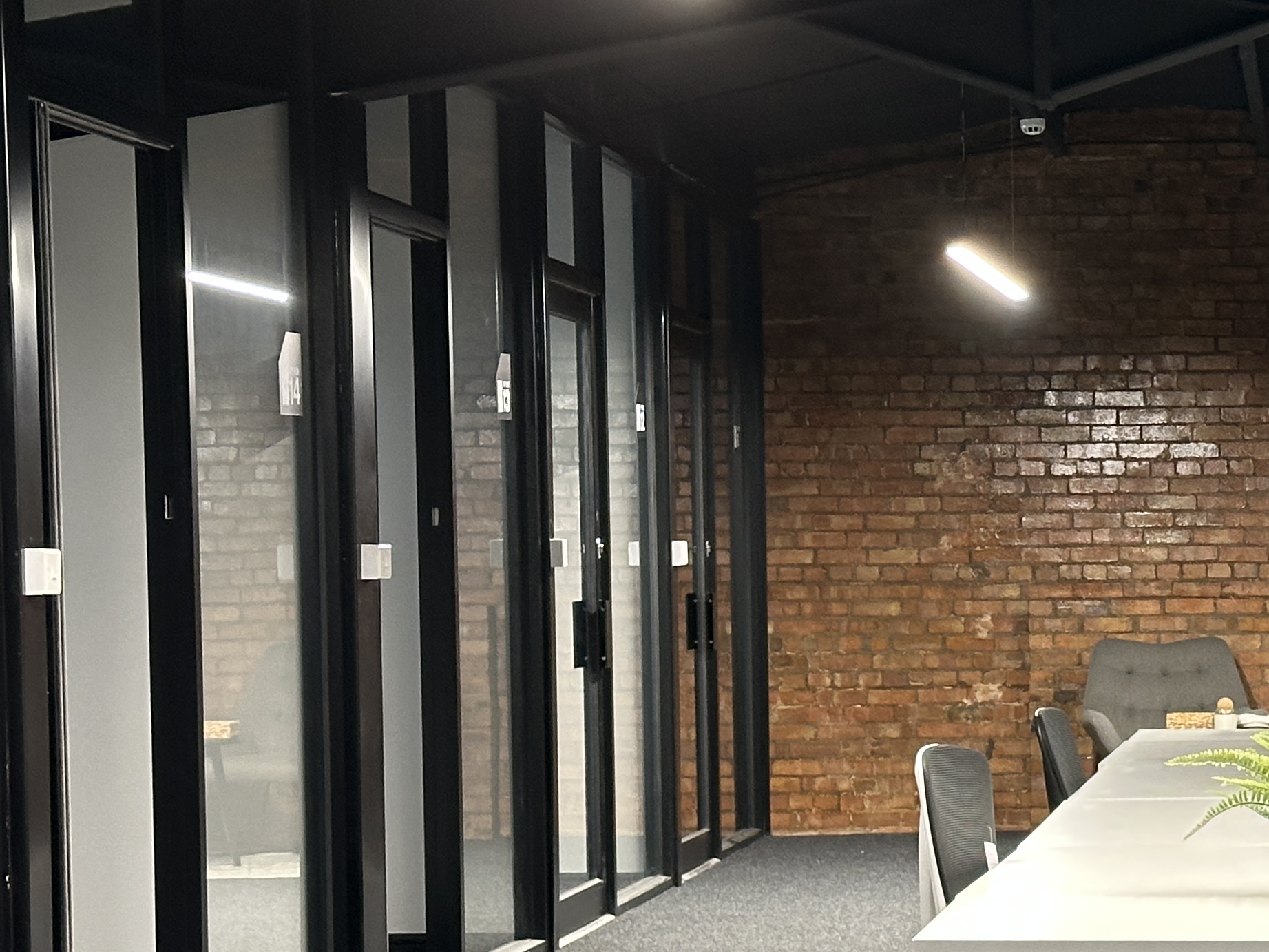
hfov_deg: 18.2
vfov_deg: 14.0
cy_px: 726
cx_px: 1311
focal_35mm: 105
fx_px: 3849
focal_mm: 6.86
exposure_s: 1/33
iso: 200
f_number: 1.78
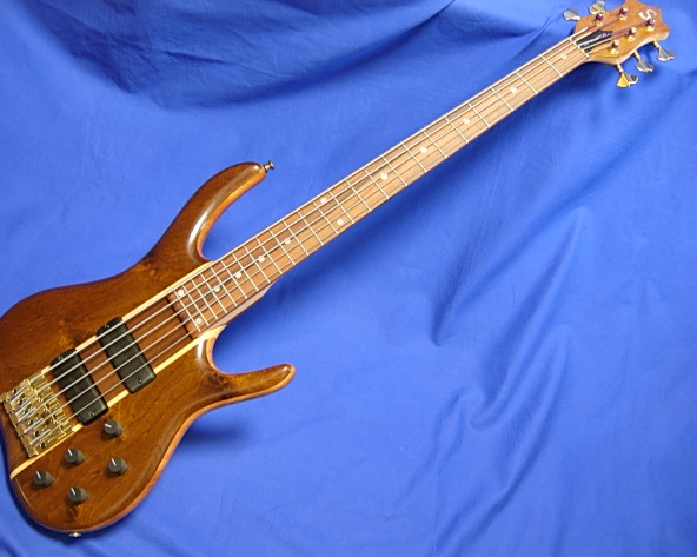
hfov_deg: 47.9
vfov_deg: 39.1
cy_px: 278
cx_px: 327
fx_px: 783
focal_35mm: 38
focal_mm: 7.5
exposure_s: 1/4
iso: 102
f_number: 2.7
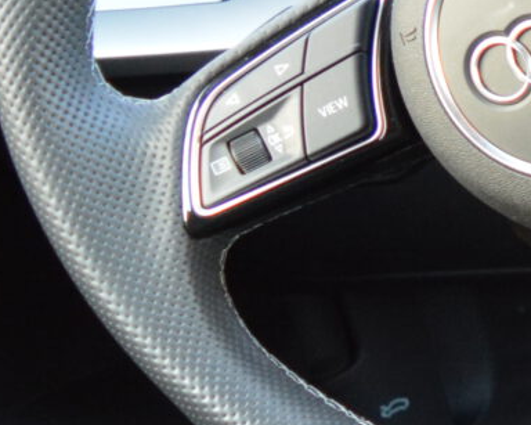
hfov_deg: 8.8
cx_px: 1729
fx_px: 2655
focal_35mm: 169
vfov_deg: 9.1
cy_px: 456
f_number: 3.5
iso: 1000
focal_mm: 18
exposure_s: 1/30
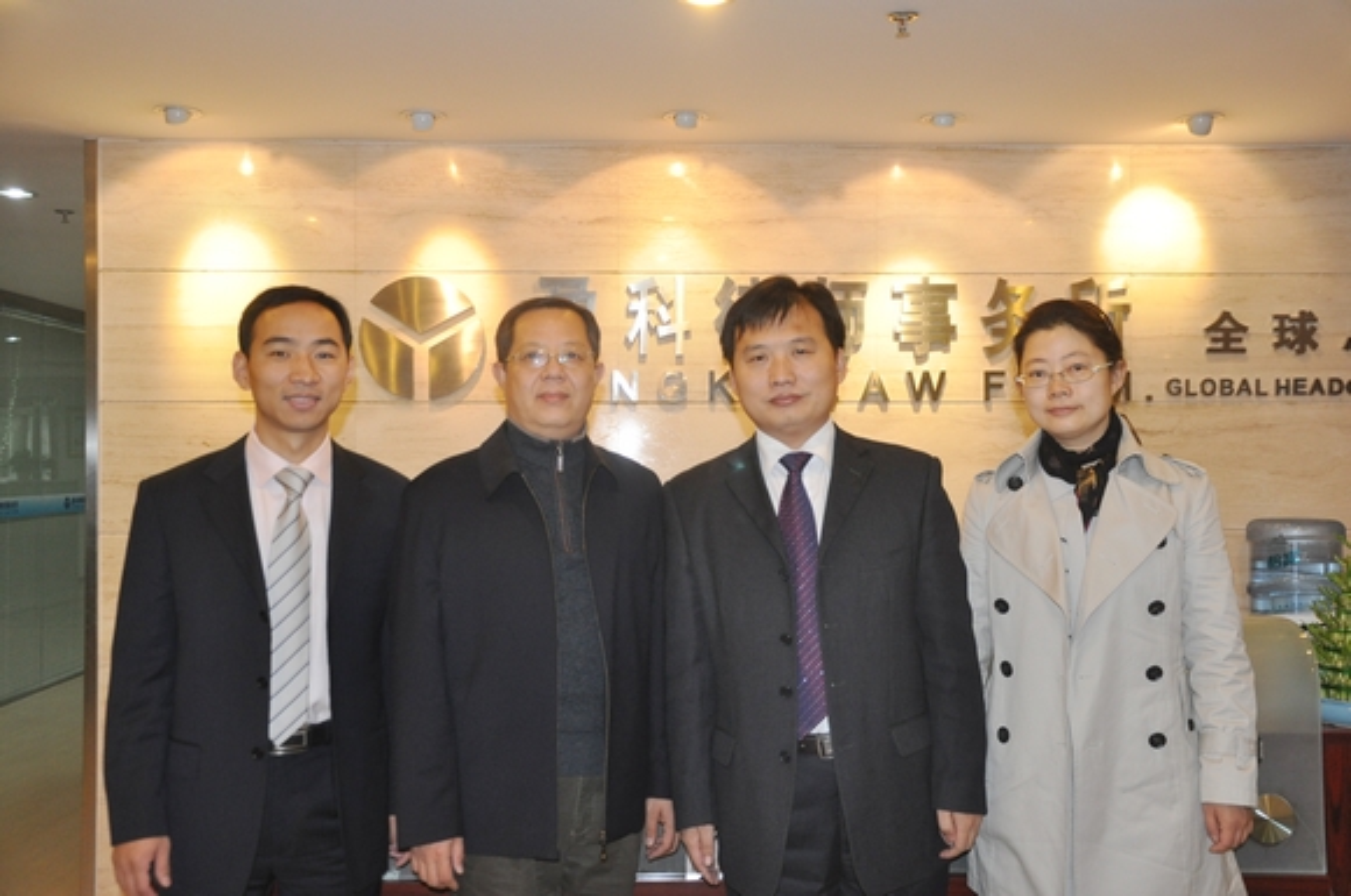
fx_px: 1462
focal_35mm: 39
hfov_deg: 49.6
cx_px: 676
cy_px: 448
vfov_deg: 34.1
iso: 800
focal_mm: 26
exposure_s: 1/60
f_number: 4
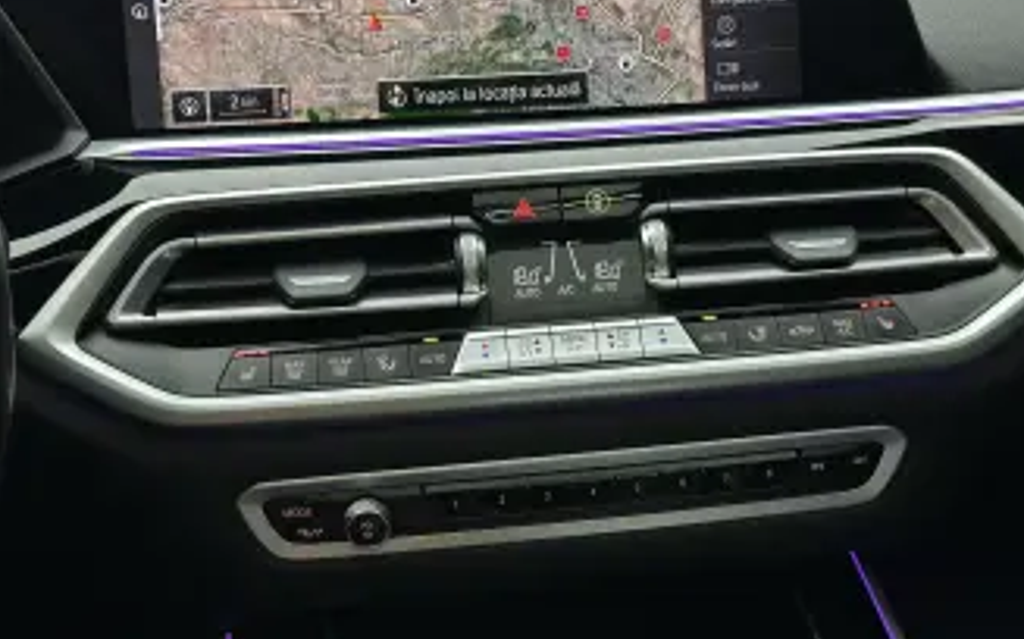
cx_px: 557
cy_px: 323
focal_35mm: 56
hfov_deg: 36.3
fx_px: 1562
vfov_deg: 23.1
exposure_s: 1/51
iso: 125
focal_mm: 6.86
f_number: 1.78
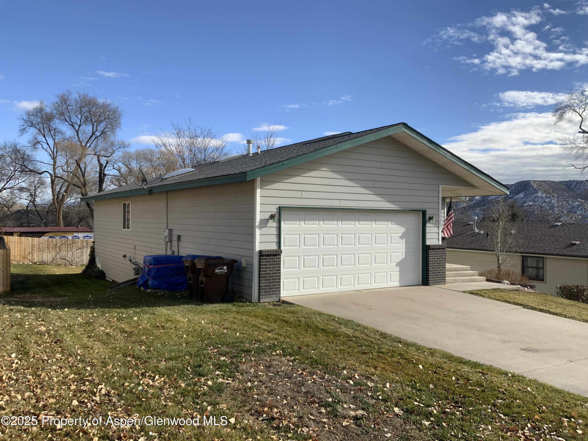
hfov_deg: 61.7
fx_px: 493
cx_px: 294
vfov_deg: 48.2
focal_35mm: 29
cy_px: 220
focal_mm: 3
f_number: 1.8
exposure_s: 1/912
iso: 16
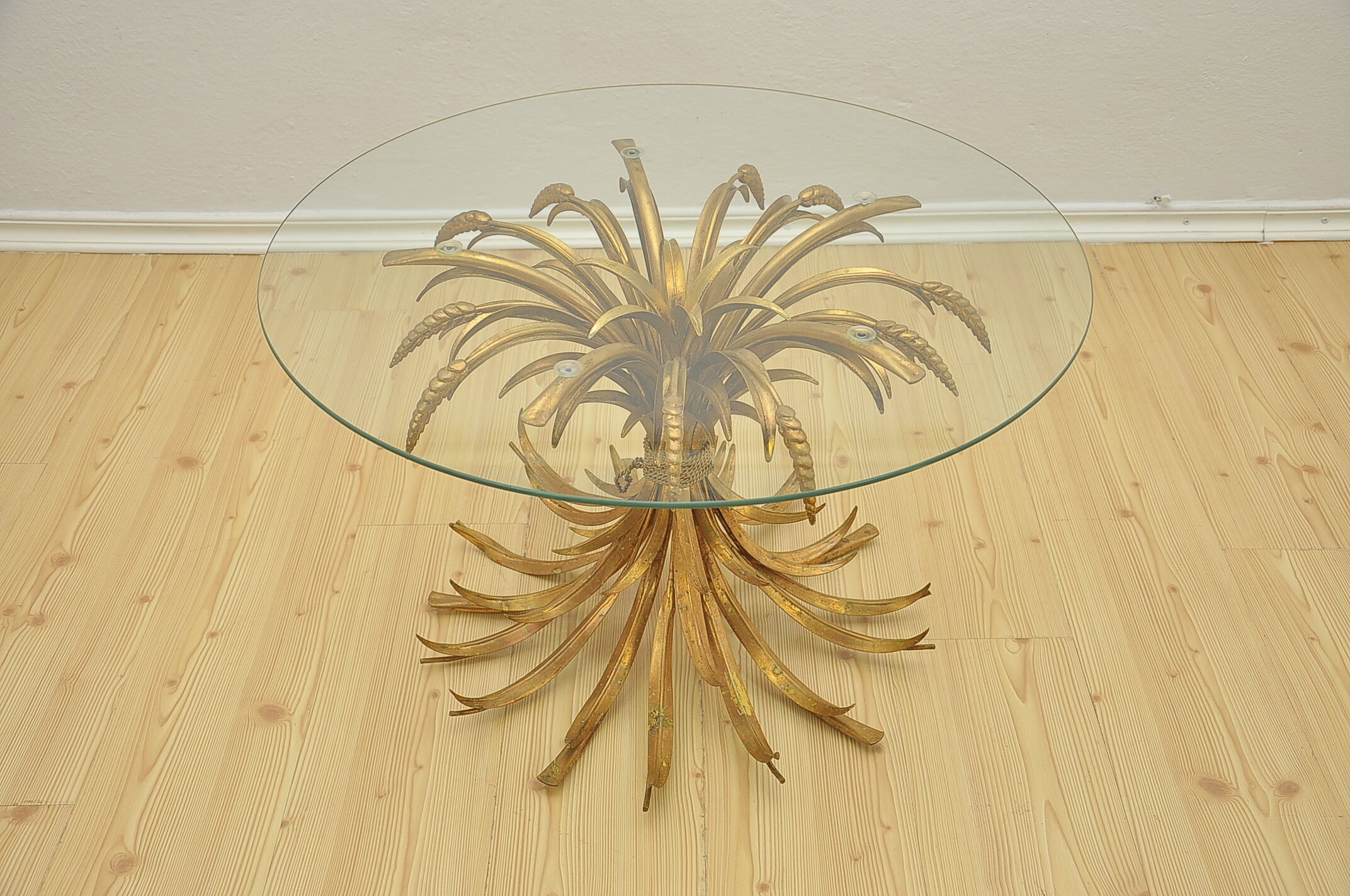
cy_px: 448
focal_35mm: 39
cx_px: 675
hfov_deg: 49.6
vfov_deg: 34.1
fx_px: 1461
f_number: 5
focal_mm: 26
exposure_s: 1/200
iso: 200
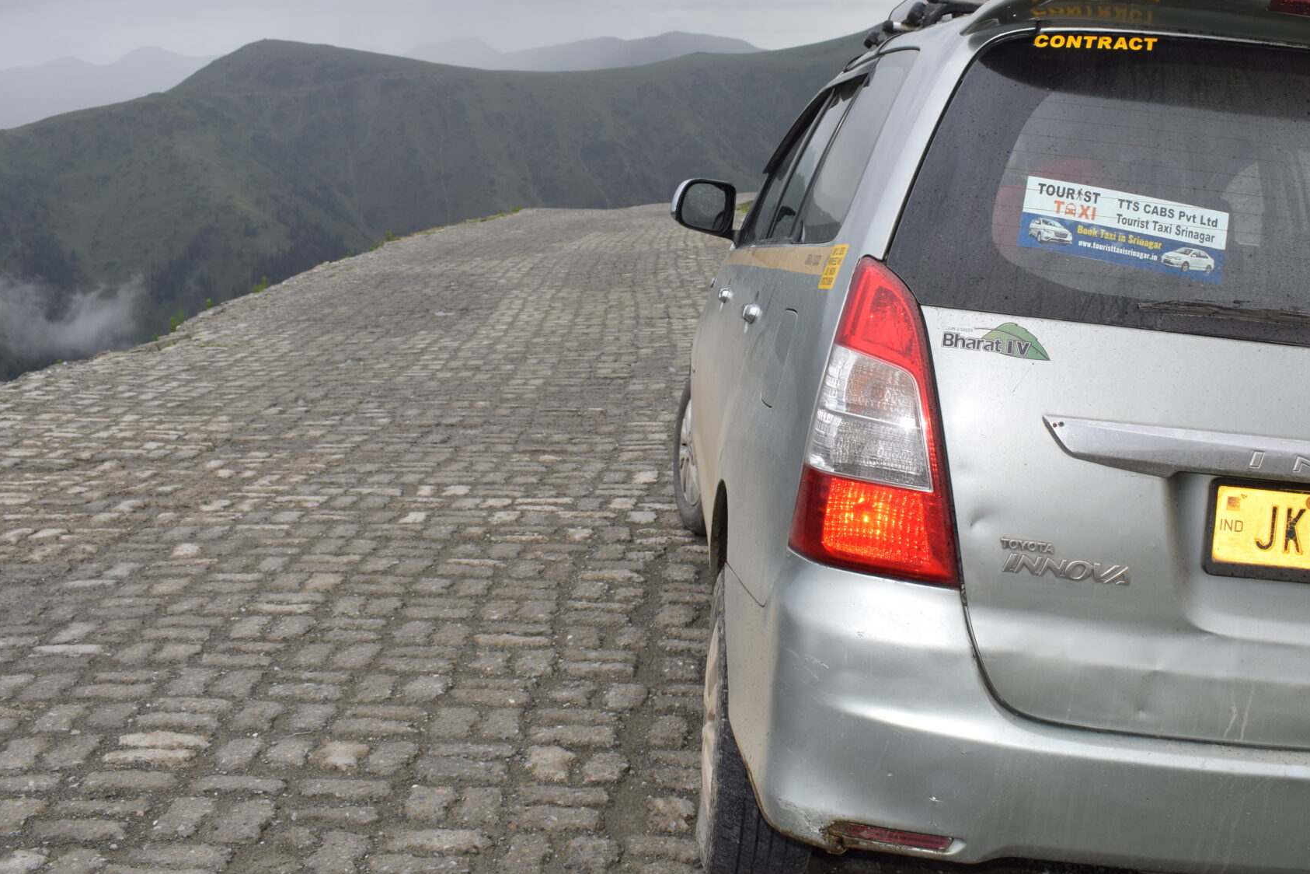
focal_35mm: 41
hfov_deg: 47.2
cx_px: 755
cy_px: 314
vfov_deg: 32.4
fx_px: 1492
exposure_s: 1/200
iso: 100
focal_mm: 18
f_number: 5.6
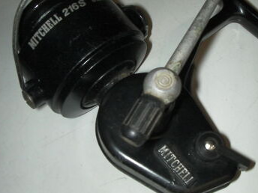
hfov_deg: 36.1
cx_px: 146
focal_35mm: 53
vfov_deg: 27.5
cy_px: 81
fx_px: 395
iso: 200
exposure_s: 1/30
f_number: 5.6
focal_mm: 6.3
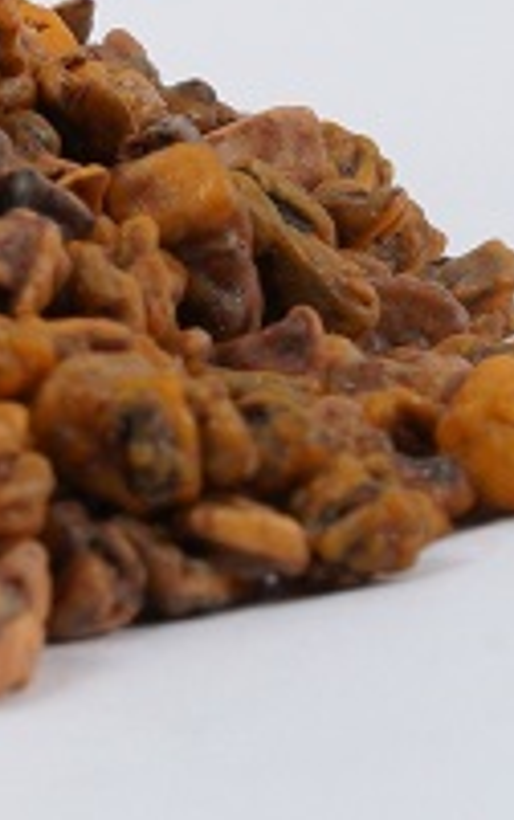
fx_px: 12256
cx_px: -1244
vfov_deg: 3.8
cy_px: -543
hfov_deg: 2.4
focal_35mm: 548
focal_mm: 90
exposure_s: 1/125
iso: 1000
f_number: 18
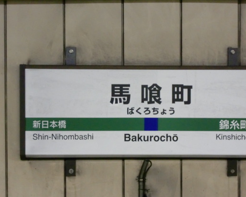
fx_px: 983
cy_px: 110
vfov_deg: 11.4
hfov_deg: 14.3
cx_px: 146
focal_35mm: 135
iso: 800
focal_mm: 19.6
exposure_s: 1/20
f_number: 5.8
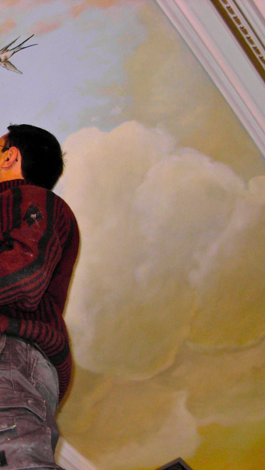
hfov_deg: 20.3
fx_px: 699
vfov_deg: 37.2
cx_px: -42
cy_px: 238
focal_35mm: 56
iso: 79
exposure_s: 1/22.6
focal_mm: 6.3
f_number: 2.9
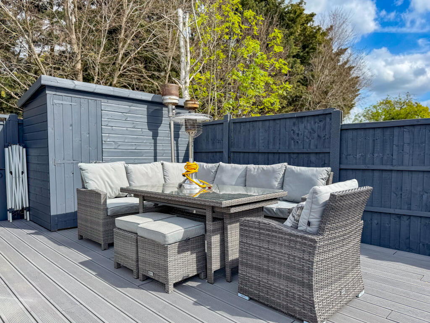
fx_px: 298
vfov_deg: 56.8
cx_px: 215
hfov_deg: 71.6
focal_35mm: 24
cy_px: 162
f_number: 1.8
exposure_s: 1/2200
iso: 80
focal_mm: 6.76
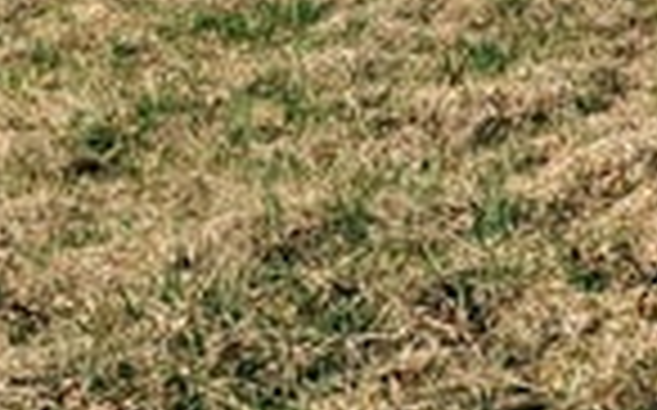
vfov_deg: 8.3
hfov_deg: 13.2
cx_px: 1026
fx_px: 2648
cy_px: -491
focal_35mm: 148
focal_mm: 6.9
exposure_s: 1/1159
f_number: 1.68
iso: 21
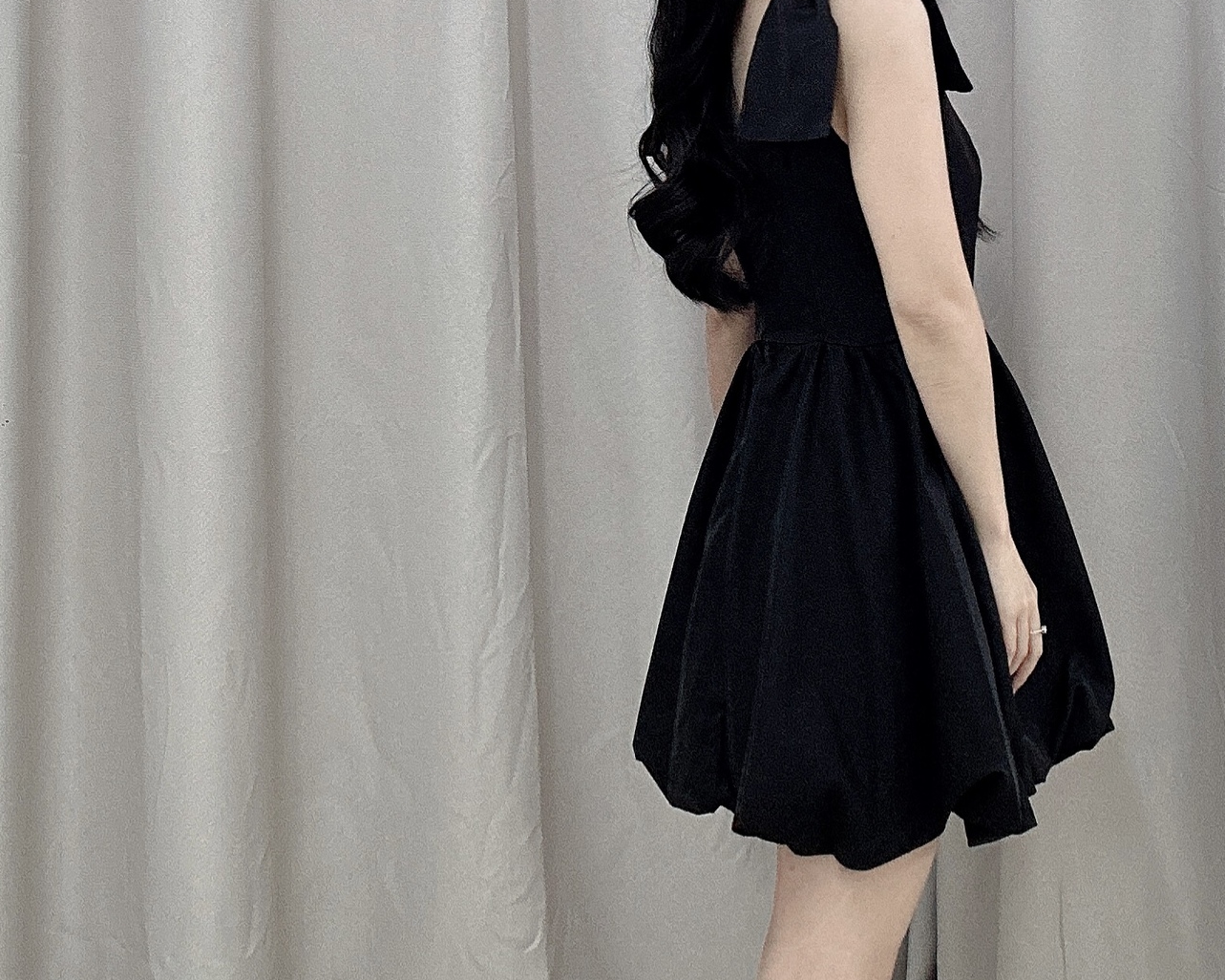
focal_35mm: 42
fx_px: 1522
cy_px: 605
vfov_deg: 35.5
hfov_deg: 43.2
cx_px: 817
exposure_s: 1/50
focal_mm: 2.69
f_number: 1.9
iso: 100
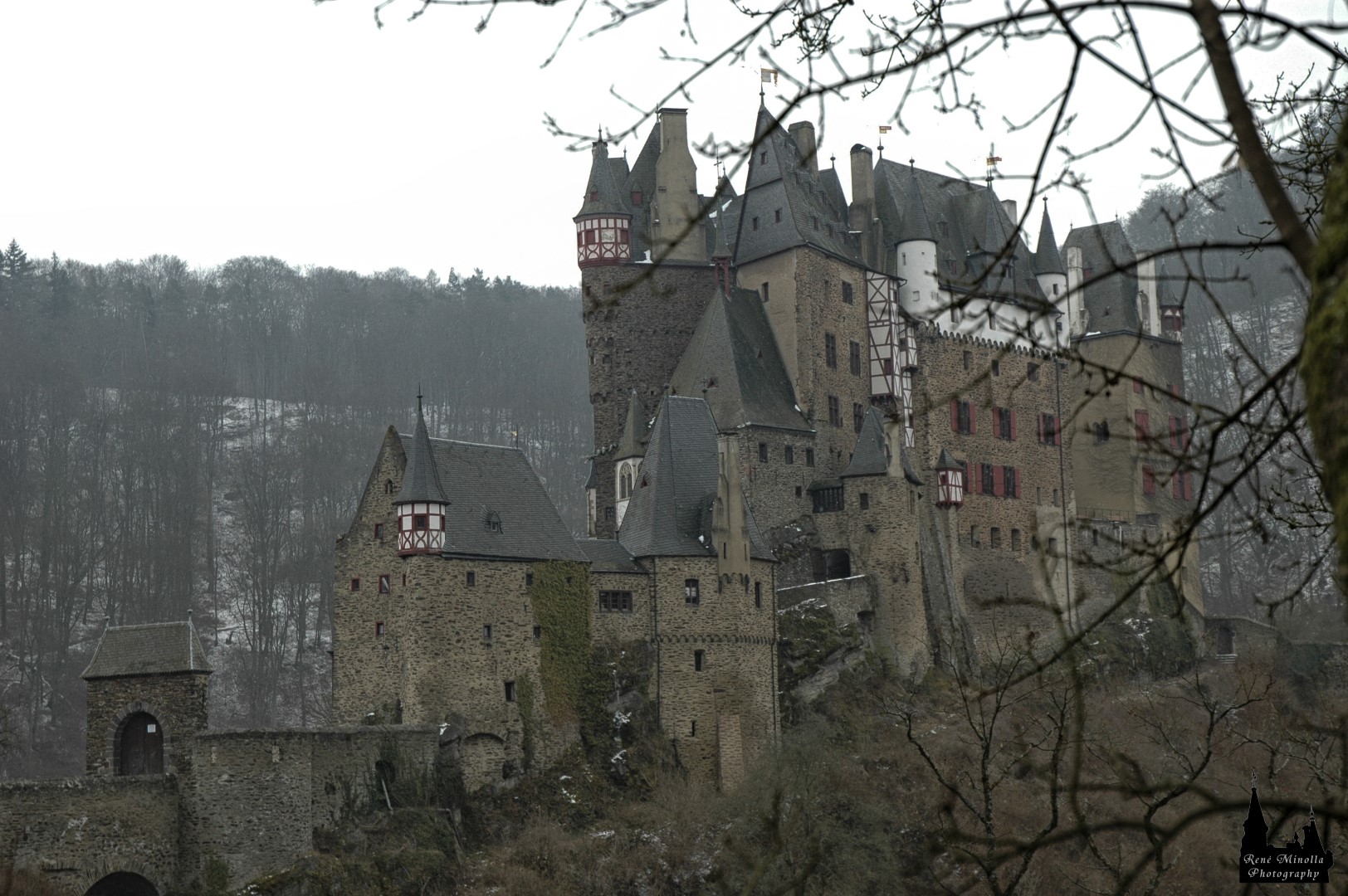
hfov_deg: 30.5
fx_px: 2469
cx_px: 674
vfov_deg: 20.6
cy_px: 448
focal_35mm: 66
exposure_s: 1/125
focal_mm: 44
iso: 200
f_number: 5.6
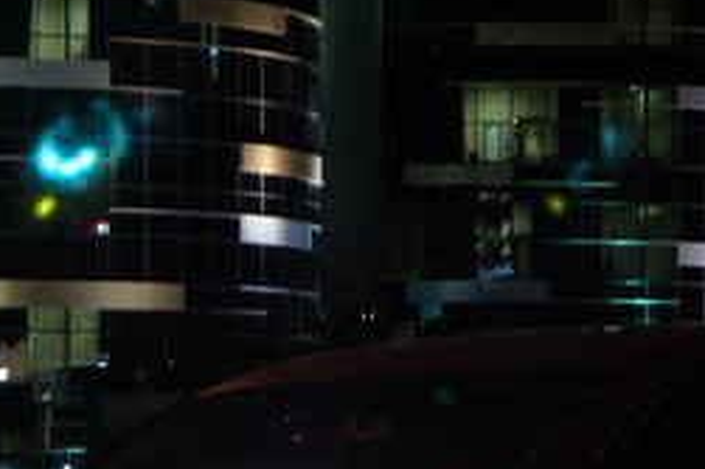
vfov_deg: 6.2
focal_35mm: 220
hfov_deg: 9.3
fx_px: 4305
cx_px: 154
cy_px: 388
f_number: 5.3
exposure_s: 1/4
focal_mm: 46
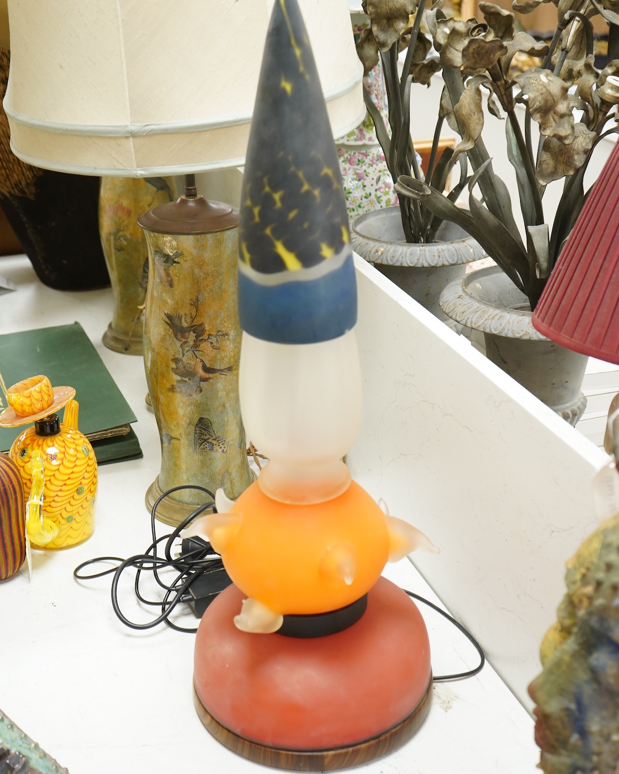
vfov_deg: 40.3
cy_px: 413
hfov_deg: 32.7
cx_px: 314
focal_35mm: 46
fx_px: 1054
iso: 2500
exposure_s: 1/100
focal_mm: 40
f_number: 5
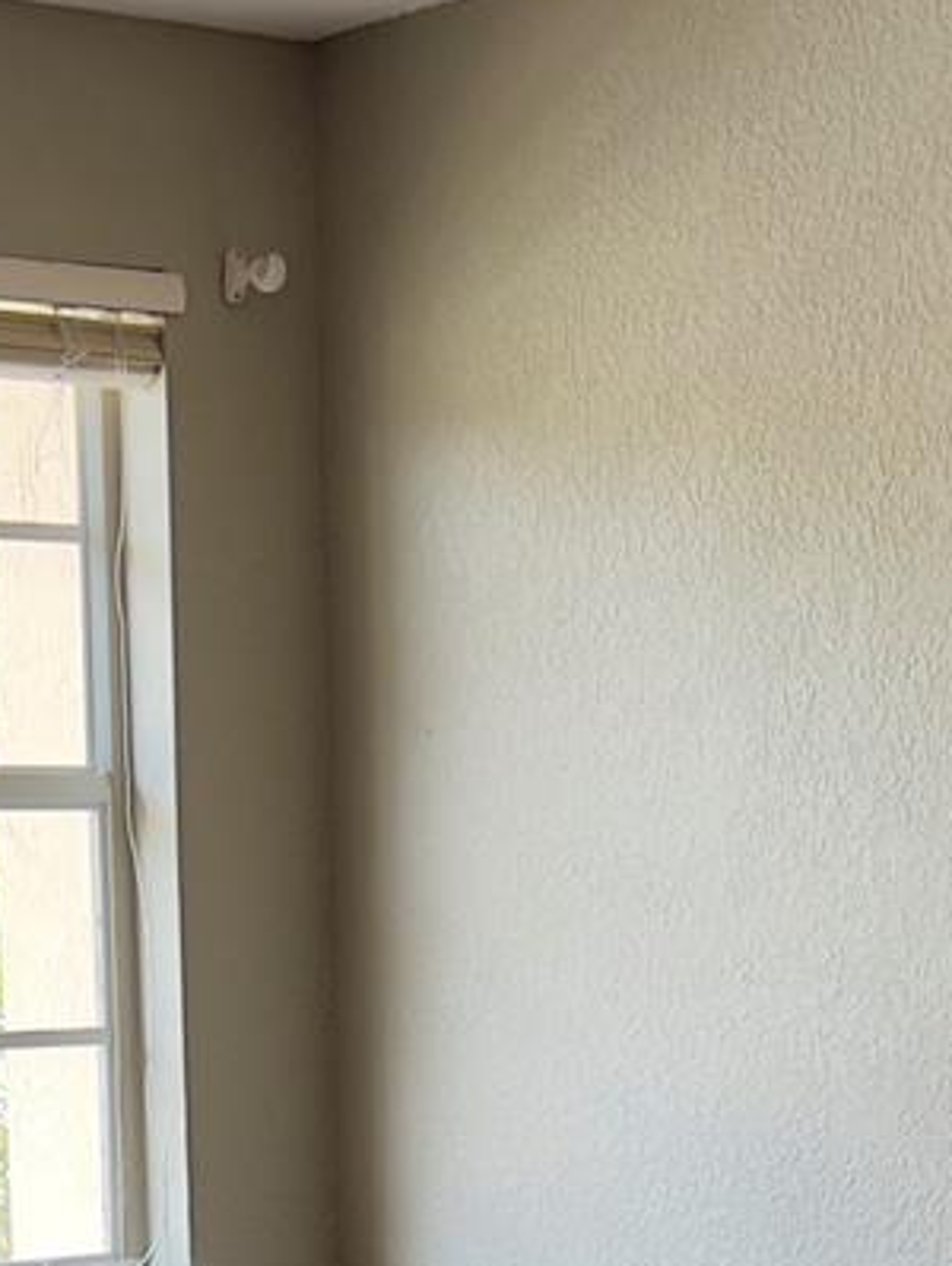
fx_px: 3661
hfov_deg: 14.8
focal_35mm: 100
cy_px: 1745
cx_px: 314
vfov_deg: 18.0
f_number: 1.5
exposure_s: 1/120
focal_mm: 5.7
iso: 80
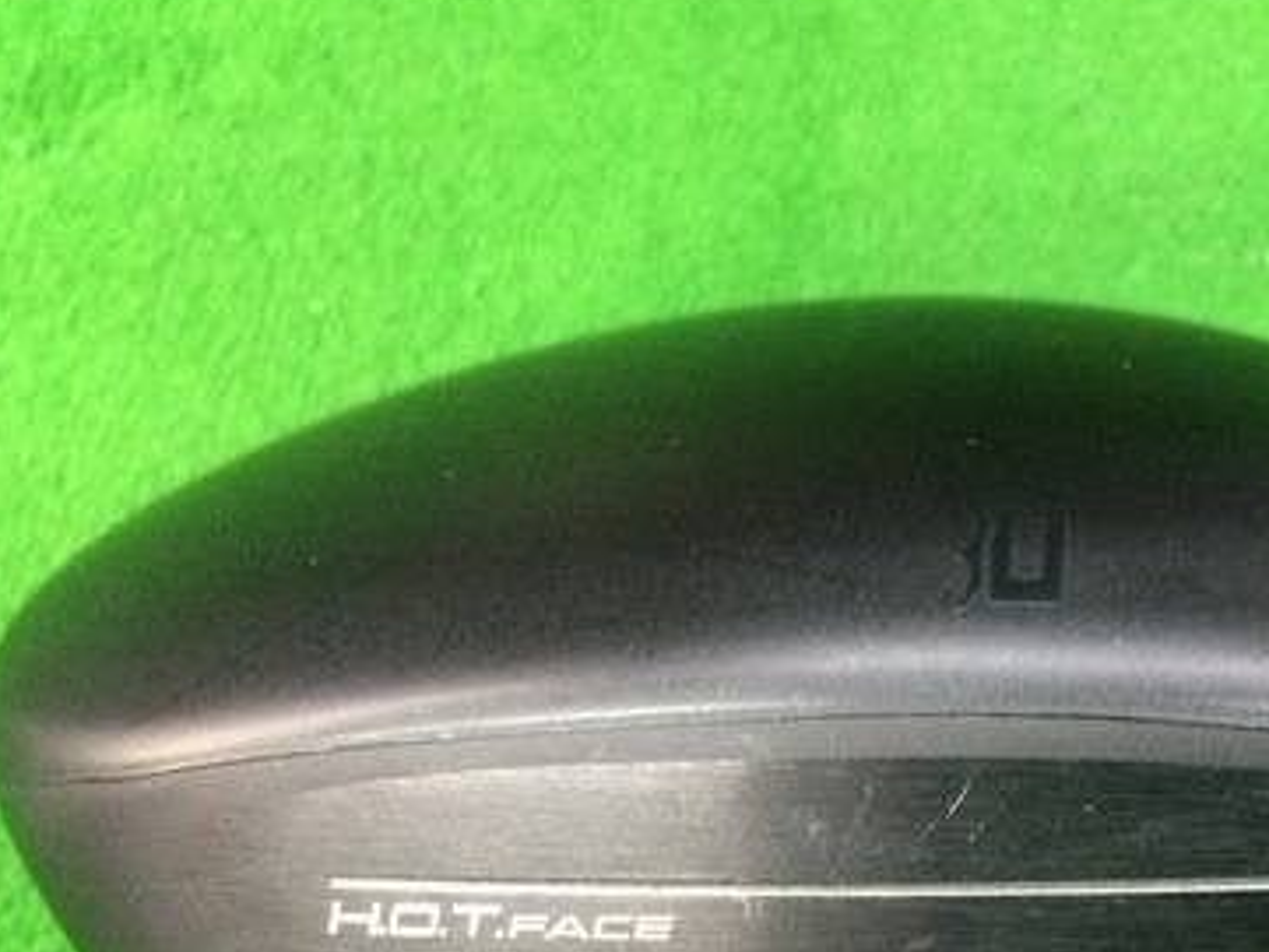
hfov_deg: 33.8
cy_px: 790
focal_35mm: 55
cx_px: 1023
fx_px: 2017
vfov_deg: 26.0
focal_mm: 3.3
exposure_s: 1/15
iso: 200
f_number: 2.4
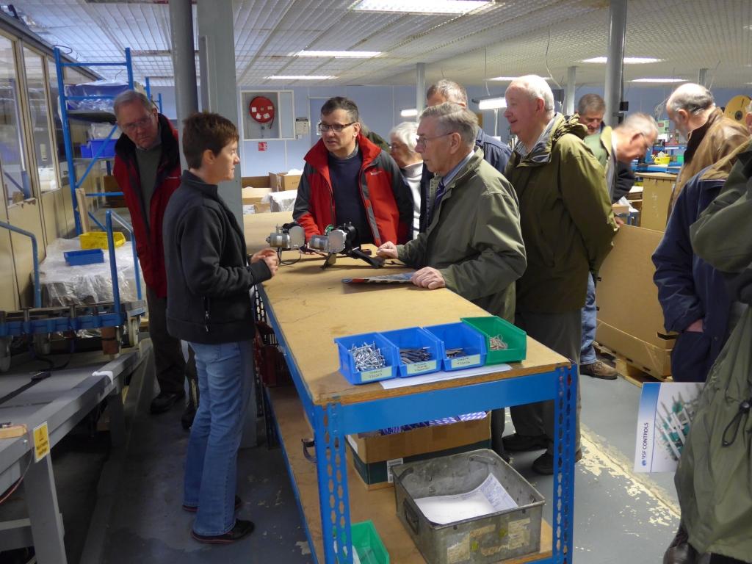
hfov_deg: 61.7
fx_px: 630
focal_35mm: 29
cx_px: 376
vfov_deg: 48.2
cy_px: 282
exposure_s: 1/30
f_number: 2
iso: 400
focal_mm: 6
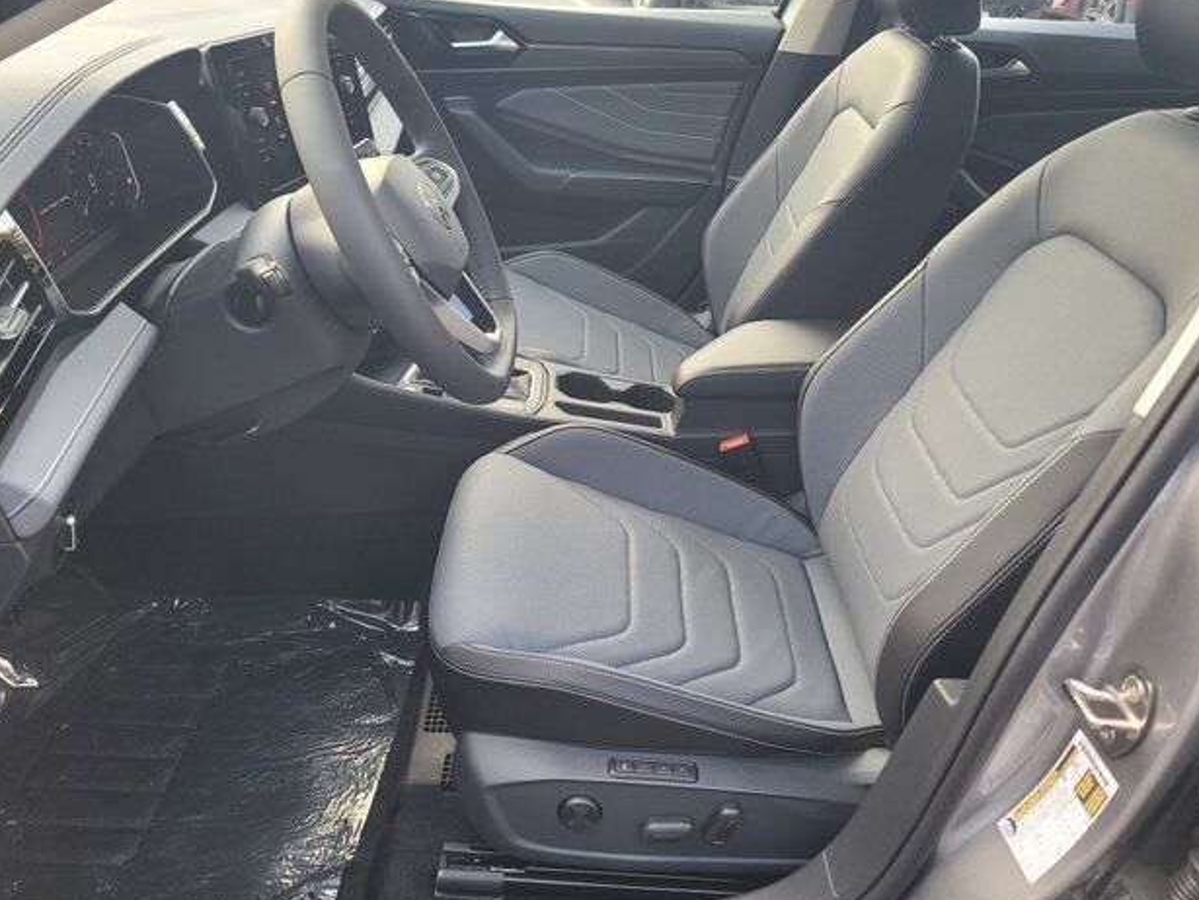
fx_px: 901
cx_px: 618
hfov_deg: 67.3
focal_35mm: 26
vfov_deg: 53.1
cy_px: 458
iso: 64
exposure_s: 1/50
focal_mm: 7
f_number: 1.8
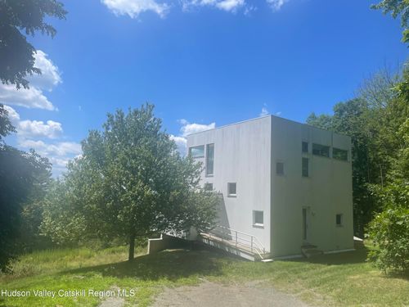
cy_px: 154
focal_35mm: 26
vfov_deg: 53.1
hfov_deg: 67.3
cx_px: 204
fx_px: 307
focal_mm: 4.2
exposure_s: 1/3861
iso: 32
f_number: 1.6
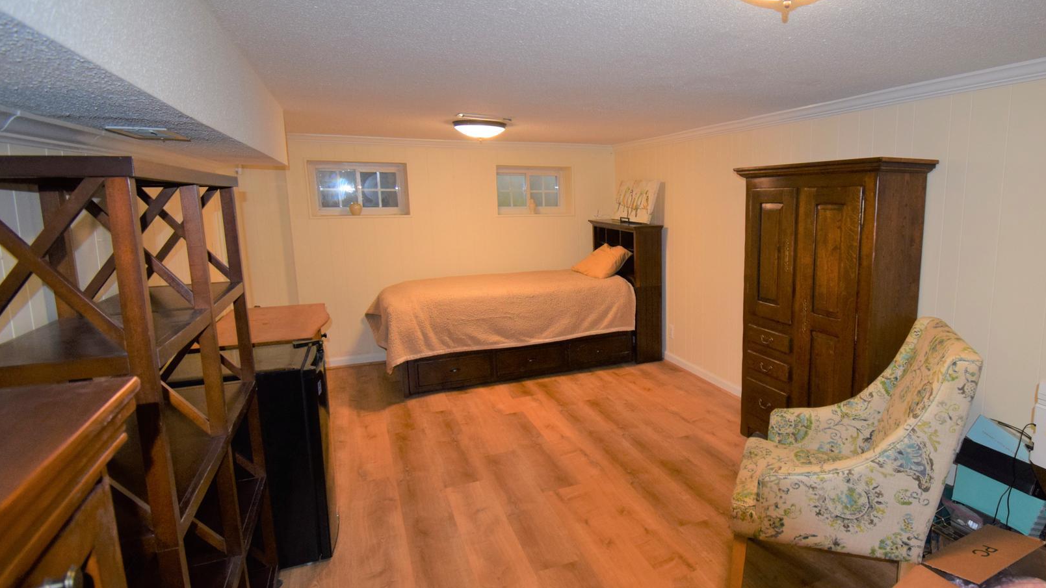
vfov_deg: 55.9
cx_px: 654
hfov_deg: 84.9
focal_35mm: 20
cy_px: 284
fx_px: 555
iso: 800
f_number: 4.5
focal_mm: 10
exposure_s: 1/80
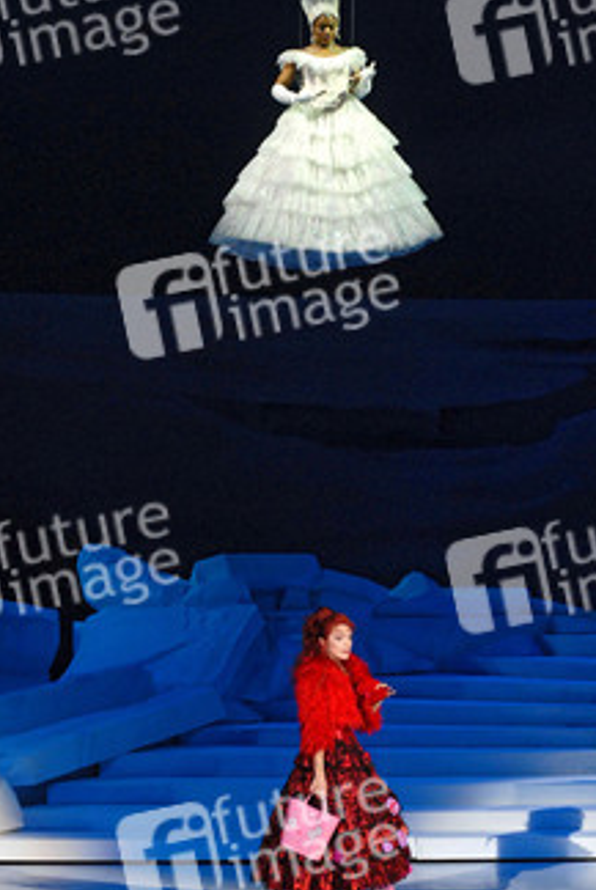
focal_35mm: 185
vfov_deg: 11.1
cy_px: 431
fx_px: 4579
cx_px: 341
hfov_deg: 7.4
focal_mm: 100
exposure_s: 1/250
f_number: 5
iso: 800
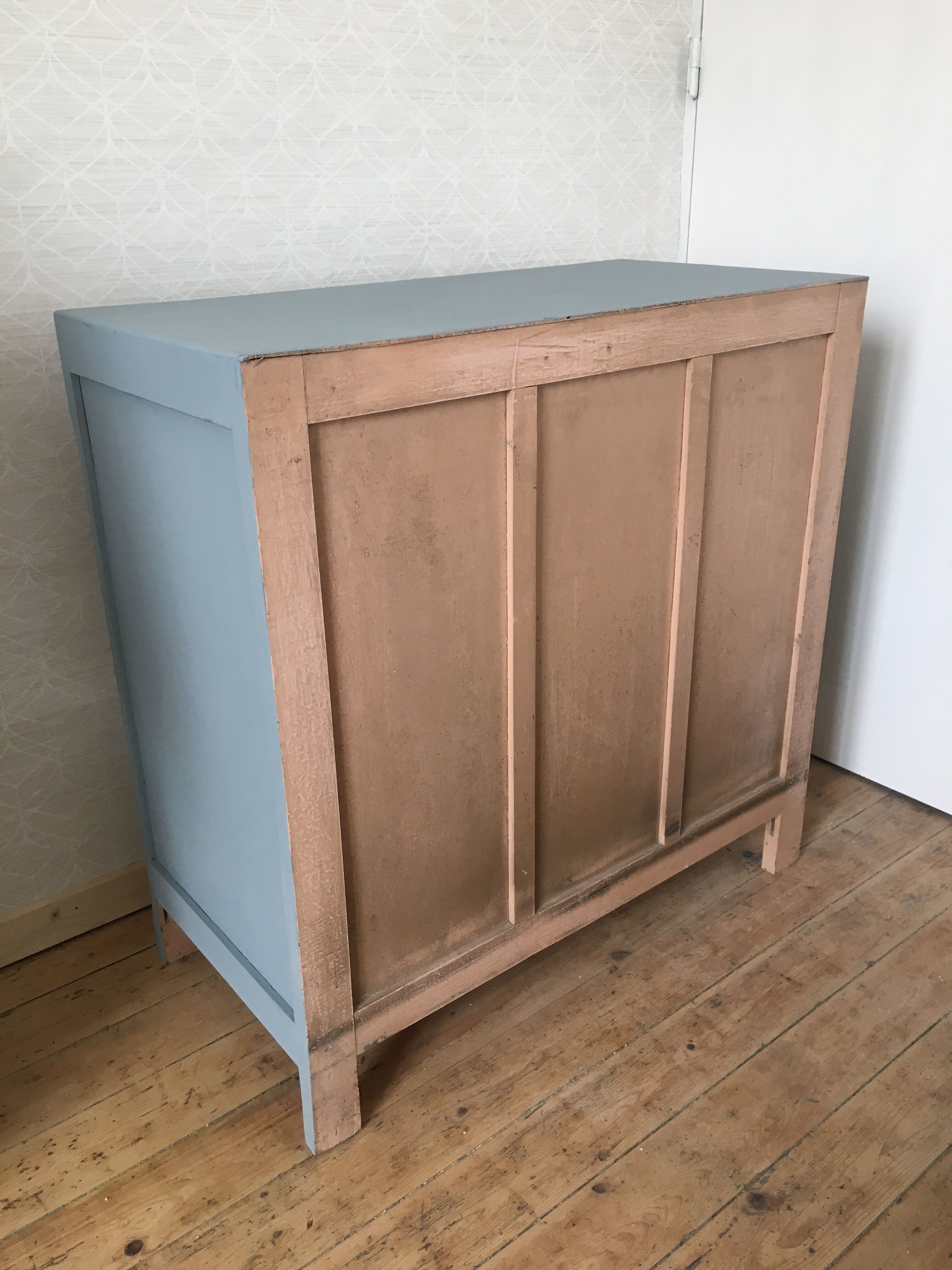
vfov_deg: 61.7
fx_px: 1063
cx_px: 476
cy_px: 635
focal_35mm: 29
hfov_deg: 48.2
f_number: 2.2
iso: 25
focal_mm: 4.15
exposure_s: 1/30
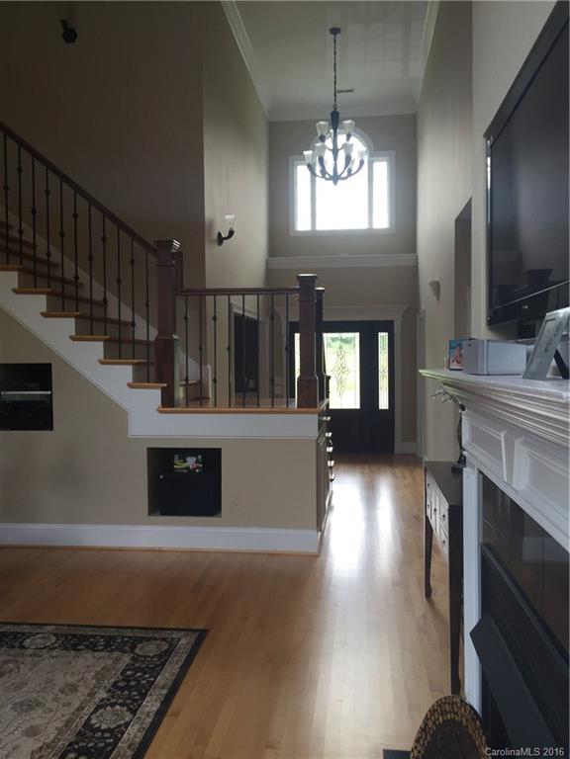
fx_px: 637
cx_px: 285
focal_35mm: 29
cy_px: 380
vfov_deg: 61.7
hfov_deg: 48.2
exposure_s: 1/60
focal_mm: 4.15
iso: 40
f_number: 2.2
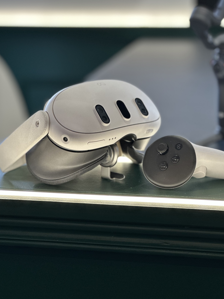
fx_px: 768
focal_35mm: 89
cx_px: 118
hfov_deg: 16.6
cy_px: 130
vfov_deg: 22.0
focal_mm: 9
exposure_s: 1/120
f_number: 2.8
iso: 200
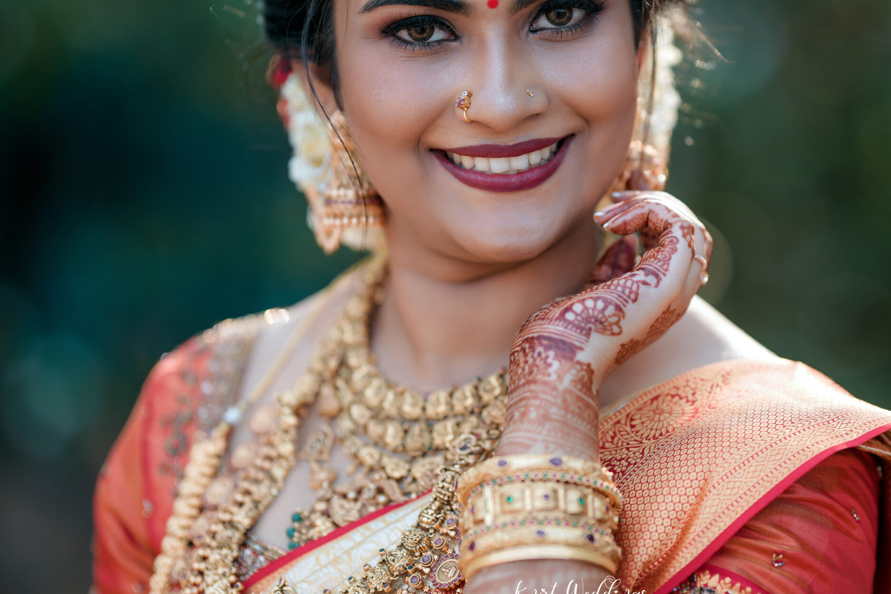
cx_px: 577
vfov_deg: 9.6
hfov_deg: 14.3
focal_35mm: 143
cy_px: 240
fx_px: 3539
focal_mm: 105
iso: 100
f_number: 1.6
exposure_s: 1/500
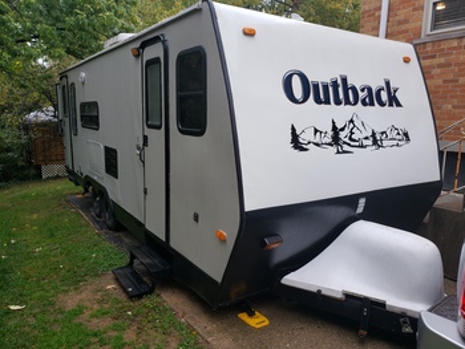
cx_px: 232
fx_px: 350
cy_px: 174
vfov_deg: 53.1
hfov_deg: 67.3
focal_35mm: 26
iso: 64
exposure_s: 1/60
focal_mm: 4.3
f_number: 2.4
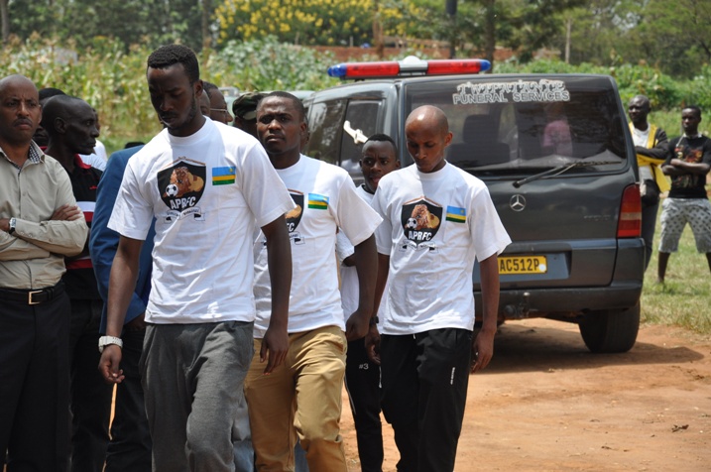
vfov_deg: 9.3
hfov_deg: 14.0
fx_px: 2899
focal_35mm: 147
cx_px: 356
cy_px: 236
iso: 500
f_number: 8
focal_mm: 98
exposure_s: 1/1000
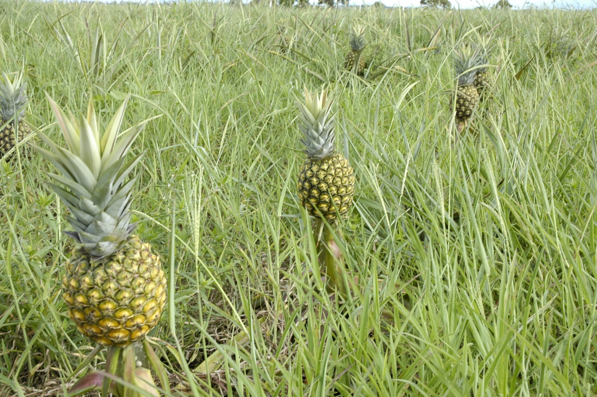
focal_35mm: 44
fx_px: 721
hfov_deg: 45.0
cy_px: 198
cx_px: 298
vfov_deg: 30.8
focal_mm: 29
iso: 200
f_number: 11
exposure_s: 1/80
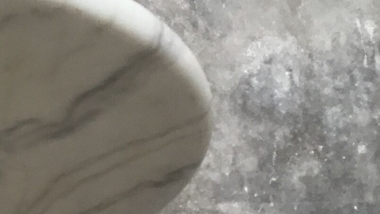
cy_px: 356
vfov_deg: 8.6
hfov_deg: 13.5
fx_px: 1381
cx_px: -377
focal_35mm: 137
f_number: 2.4
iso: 50
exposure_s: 1/100
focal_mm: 3.3
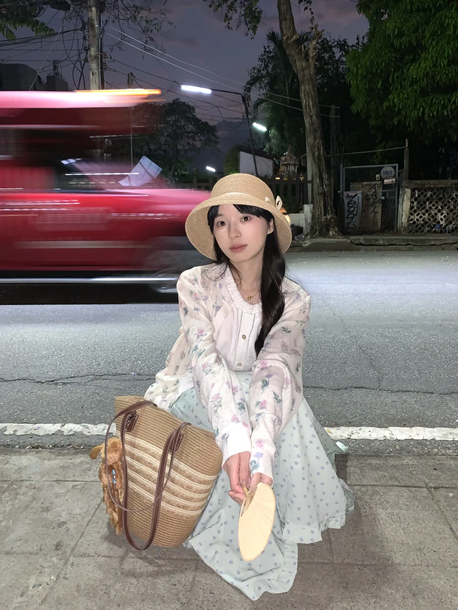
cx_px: 229
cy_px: 305
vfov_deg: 67.3
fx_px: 459
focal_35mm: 26
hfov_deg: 53.1
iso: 100
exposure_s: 1/13
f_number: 1.8
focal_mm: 4.25
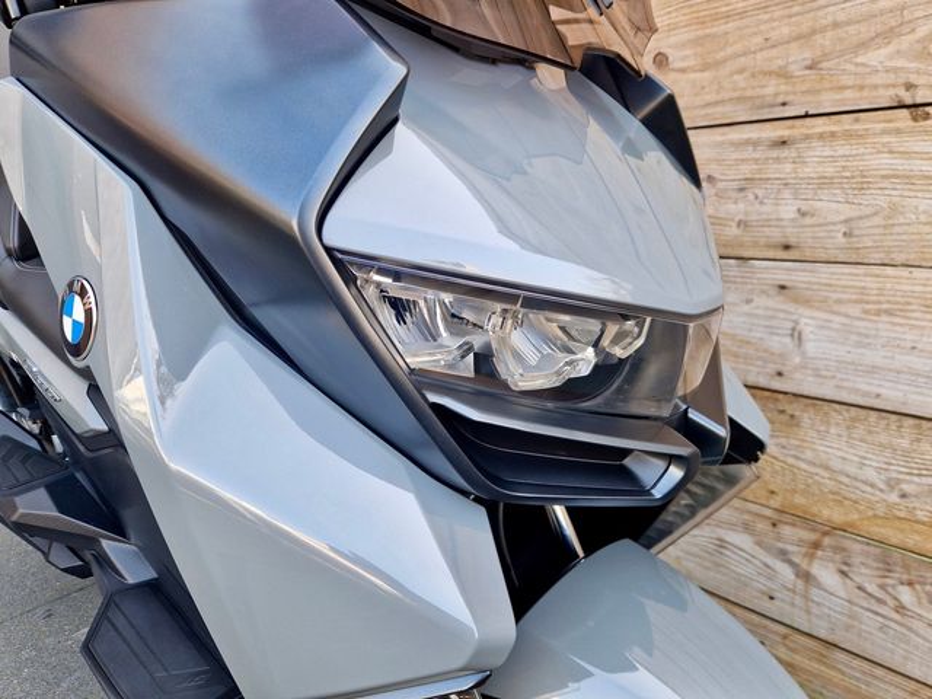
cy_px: 350
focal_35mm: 23
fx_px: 619
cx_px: 466
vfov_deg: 58.9
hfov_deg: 73.9
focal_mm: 5.4
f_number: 1.8
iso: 64
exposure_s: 1/180
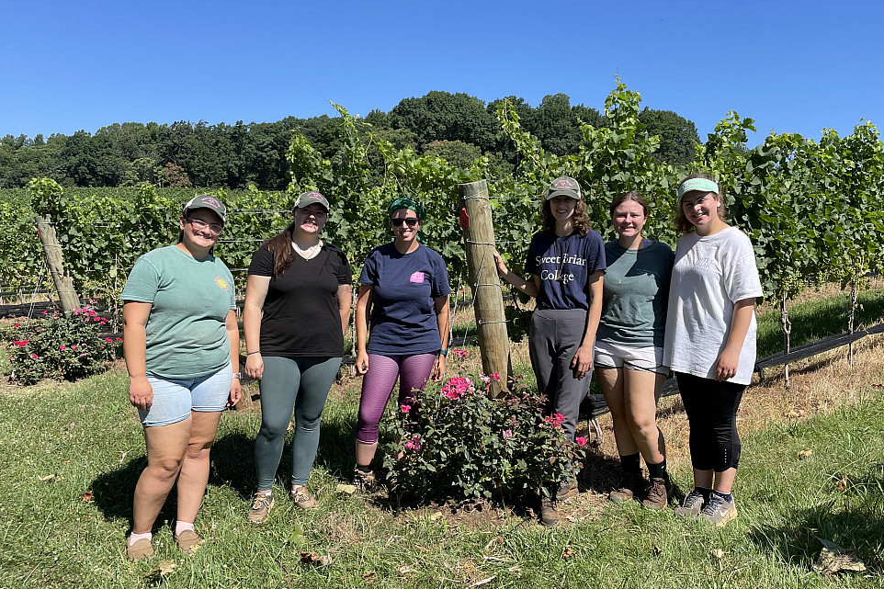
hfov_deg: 61.9
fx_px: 736
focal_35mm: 30
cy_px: 296
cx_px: 453
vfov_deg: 43.6
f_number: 1.6
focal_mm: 4.2
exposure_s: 1/2174
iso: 32
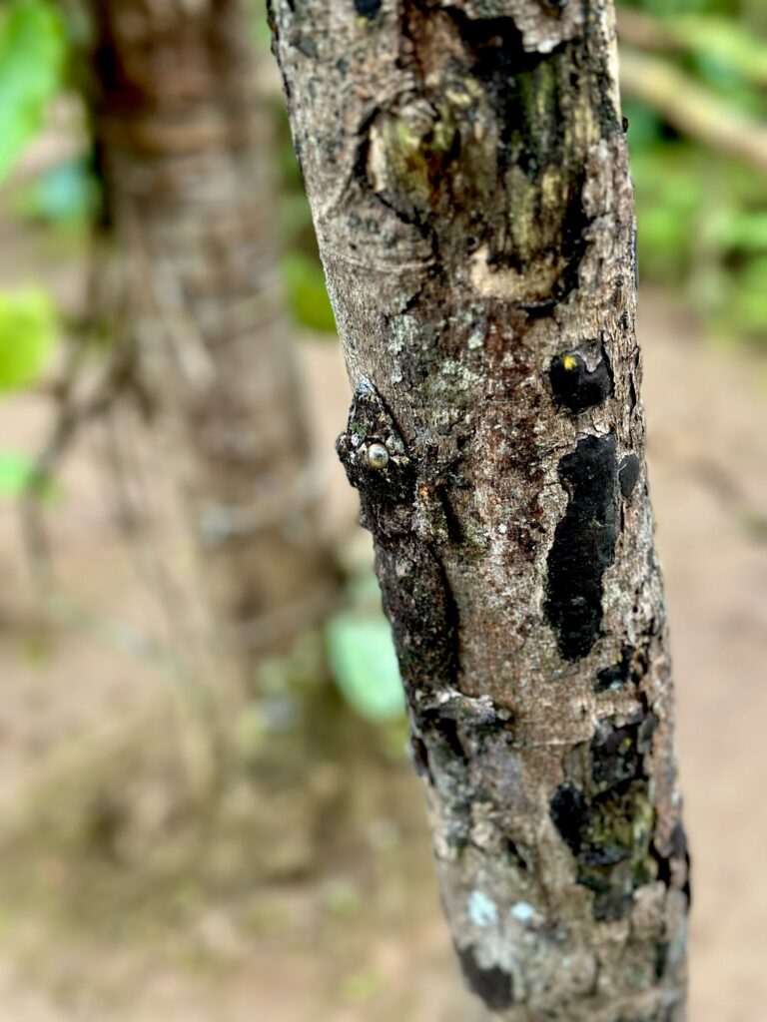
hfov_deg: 30.3
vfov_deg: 39.7
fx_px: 1418
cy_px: 511
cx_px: 384
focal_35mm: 48
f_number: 1.78
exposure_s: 1/60
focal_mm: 6.86
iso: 250
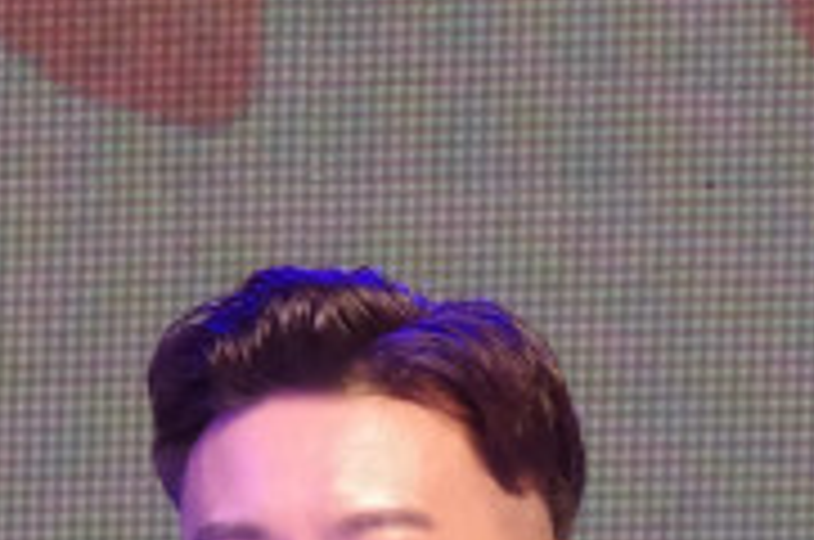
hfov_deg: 3.9
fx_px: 12098
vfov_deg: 2.5
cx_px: 175
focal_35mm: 536
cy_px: 1217
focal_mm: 68
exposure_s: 1/125
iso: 2500
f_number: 8
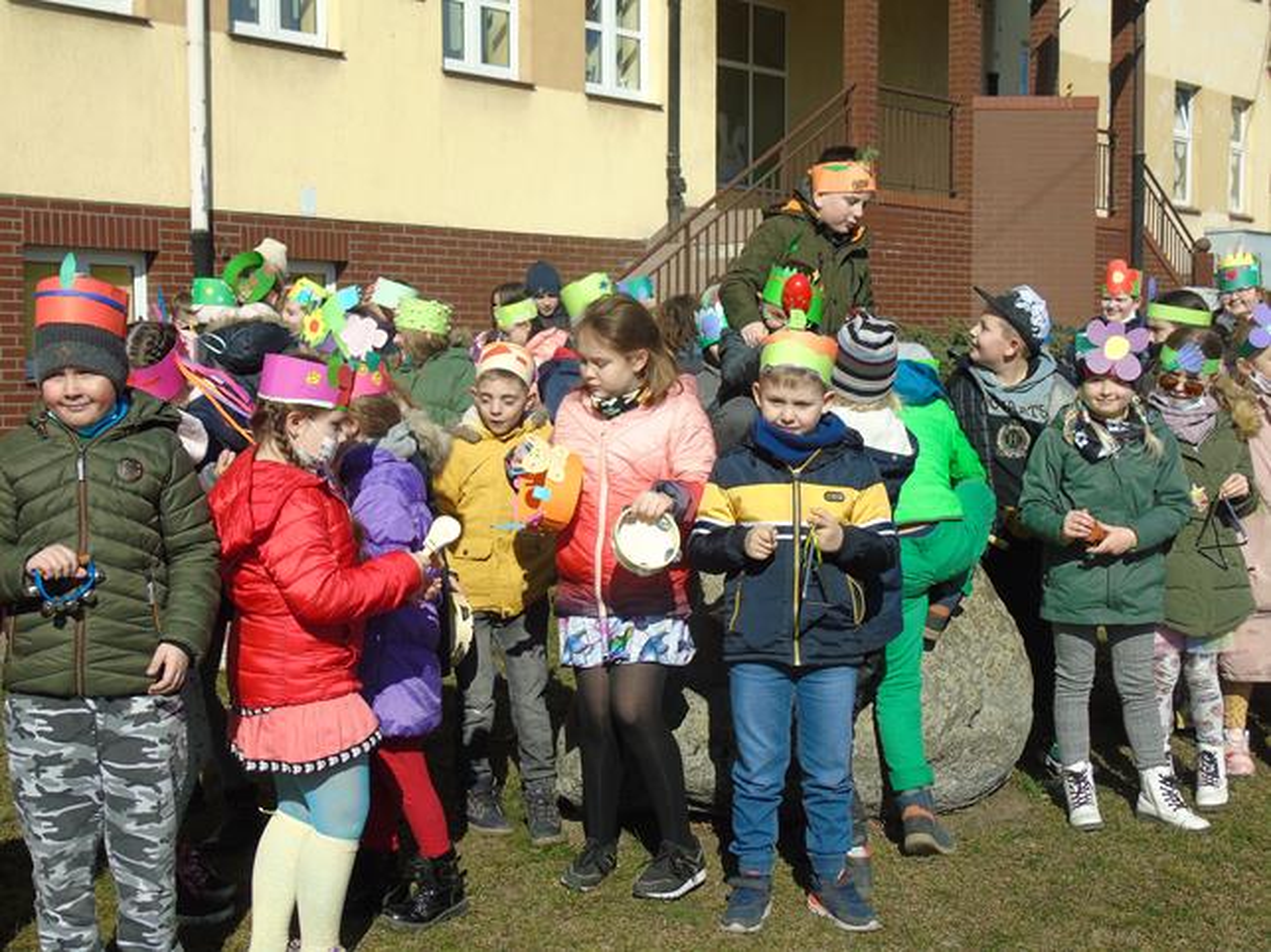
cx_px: 636
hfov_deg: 41.2
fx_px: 1689
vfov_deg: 31.5
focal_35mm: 46
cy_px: 476
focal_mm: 8.2
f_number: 4.1
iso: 80
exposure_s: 1/800
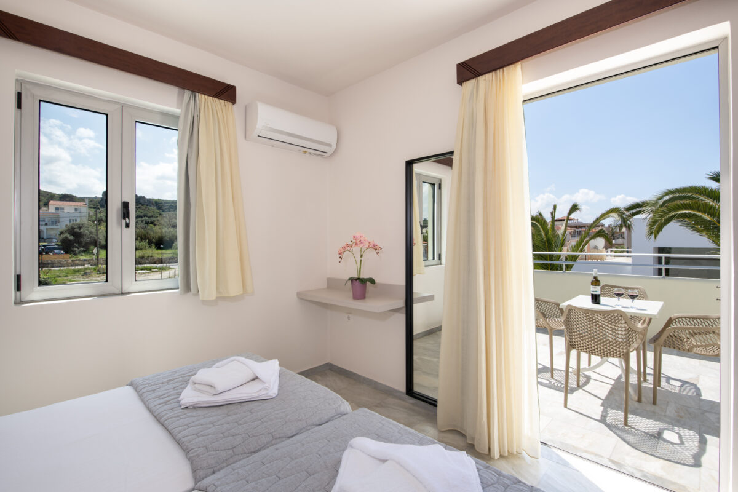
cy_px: 246
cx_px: 369
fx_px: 348
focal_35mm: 17
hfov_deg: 93.3
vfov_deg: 70.4
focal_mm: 17
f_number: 11
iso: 100
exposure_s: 1/25
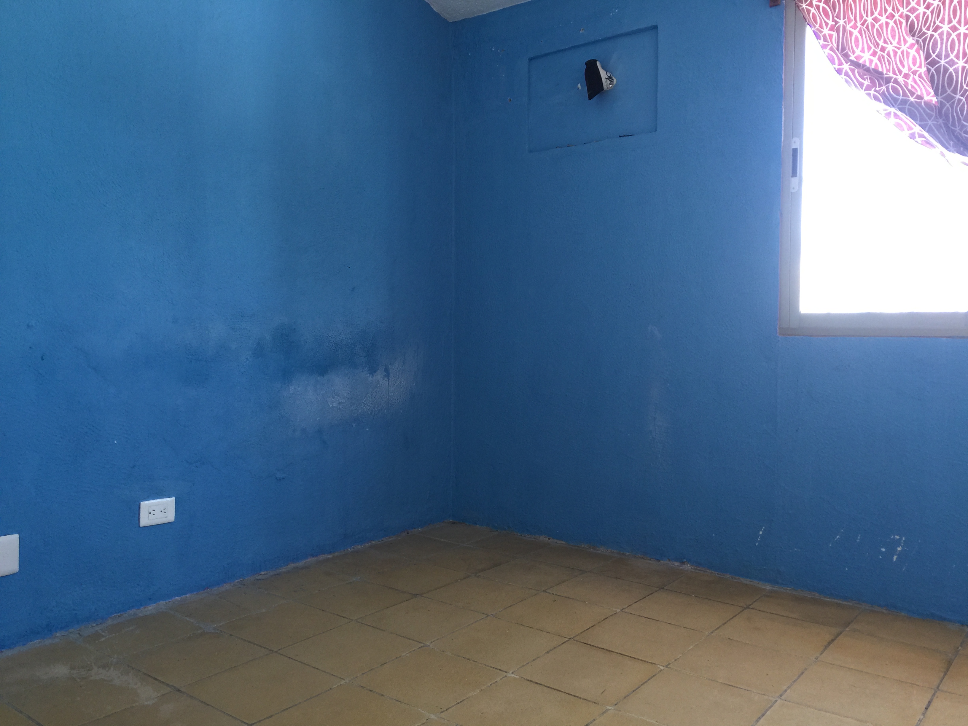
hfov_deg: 61.7
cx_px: 484
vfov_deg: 48.2
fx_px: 811
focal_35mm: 29
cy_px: 363
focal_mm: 4.15
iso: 40
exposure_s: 1/30
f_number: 2.2
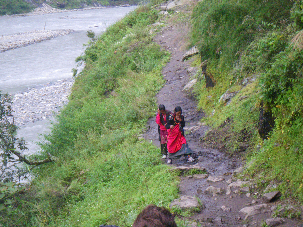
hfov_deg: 20.9
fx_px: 823
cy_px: 114
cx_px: 152
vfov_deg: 15.7
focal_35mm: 94
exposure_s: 1/125
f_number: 5
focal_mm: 16.7
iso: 320
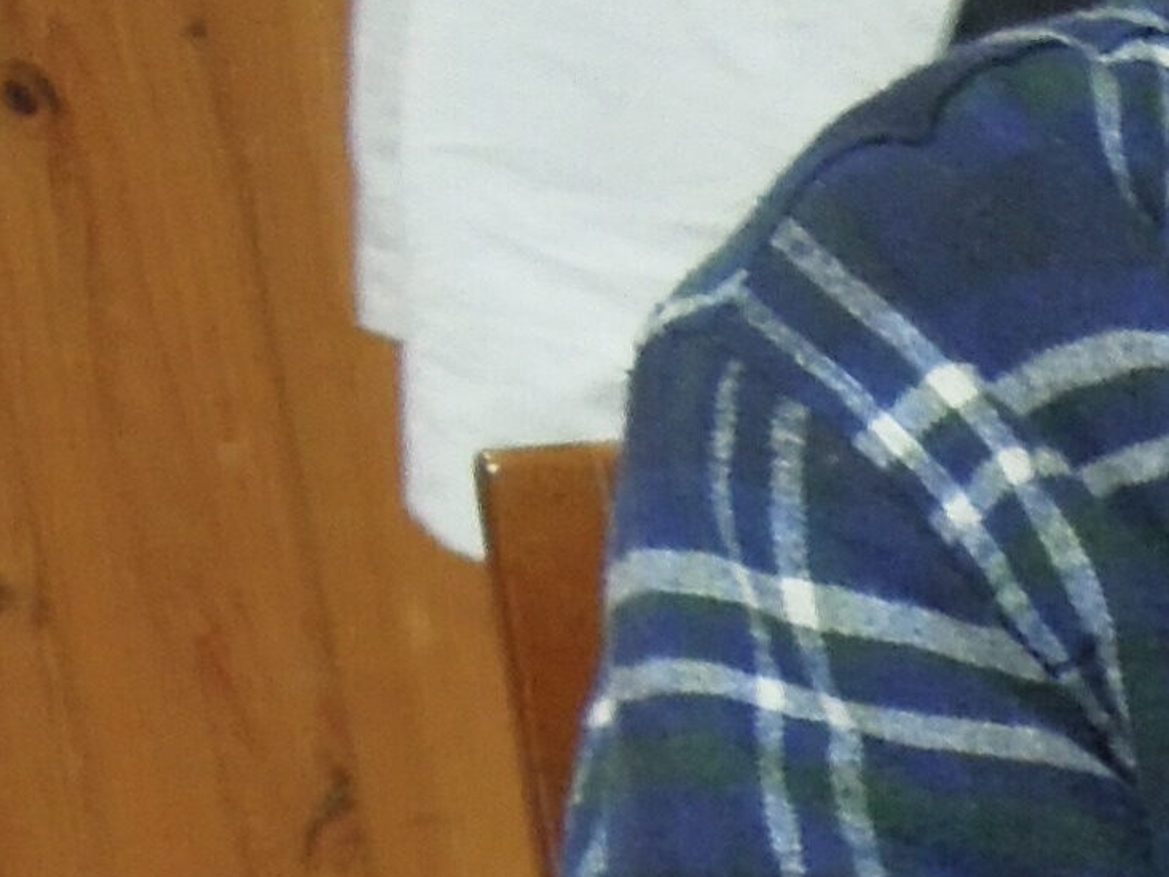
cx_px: 2159
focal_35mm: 131
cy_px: 1410
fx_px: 4425
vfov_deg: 10.8
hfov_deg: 13.4
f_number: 2
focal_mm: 4.3
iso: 400
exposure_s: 1/30
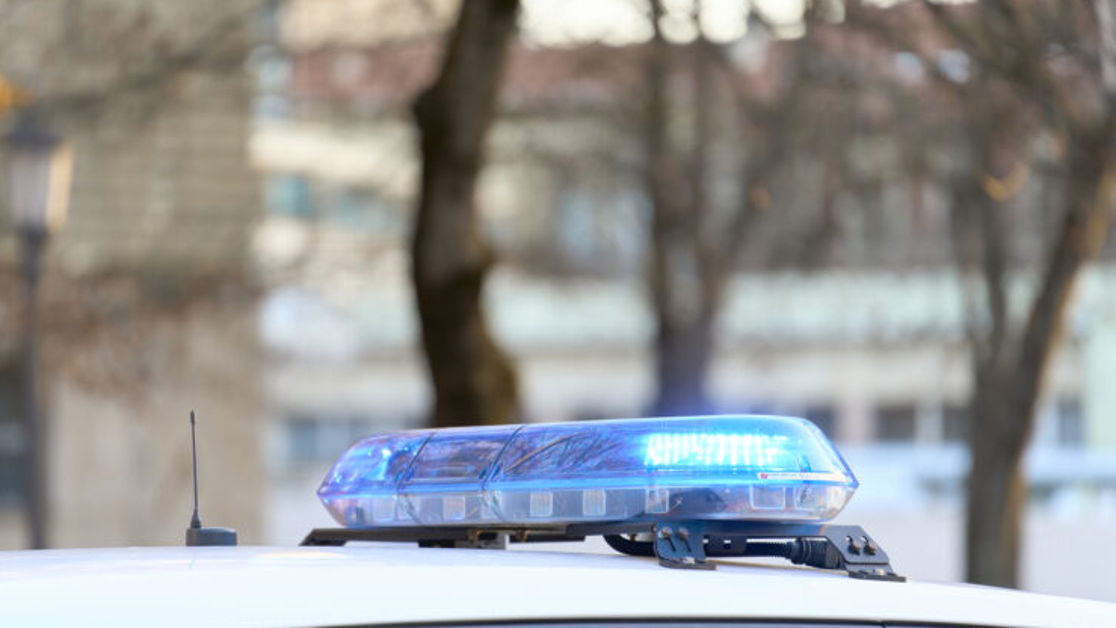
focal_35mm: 196
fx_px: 5801
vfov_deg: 6.2
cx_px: 550
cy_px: 379
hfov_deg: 11.0
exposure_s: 1/125
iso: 125
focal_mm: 180
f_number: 2.8
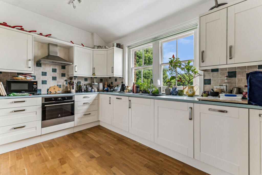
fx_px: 109
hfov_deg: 100.4
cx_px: 131
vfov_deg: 77.3
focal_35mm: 15
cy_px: 88
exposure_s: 1/160
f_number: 2.8
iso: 200
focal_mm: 10
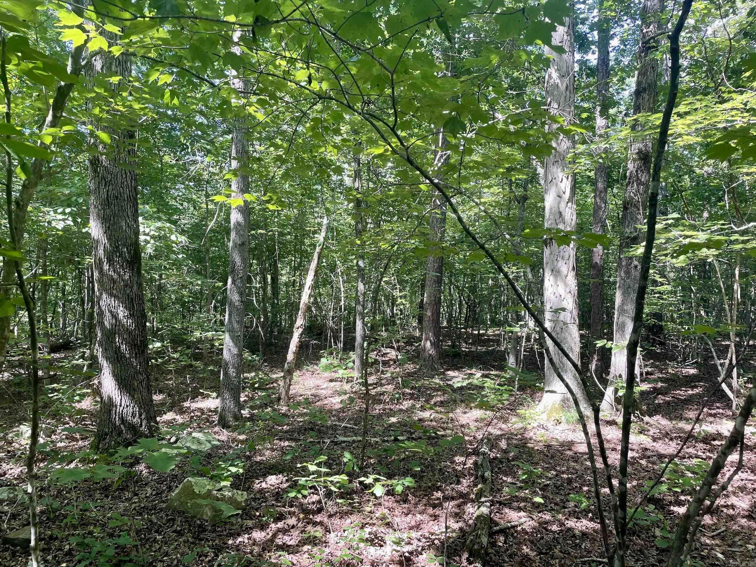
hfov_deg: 67.3
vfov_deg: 53.1
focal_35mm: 26
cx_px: 378
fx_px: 568
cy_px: 284
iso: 40
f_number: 1.6
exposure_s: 1/121
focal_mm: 4.2
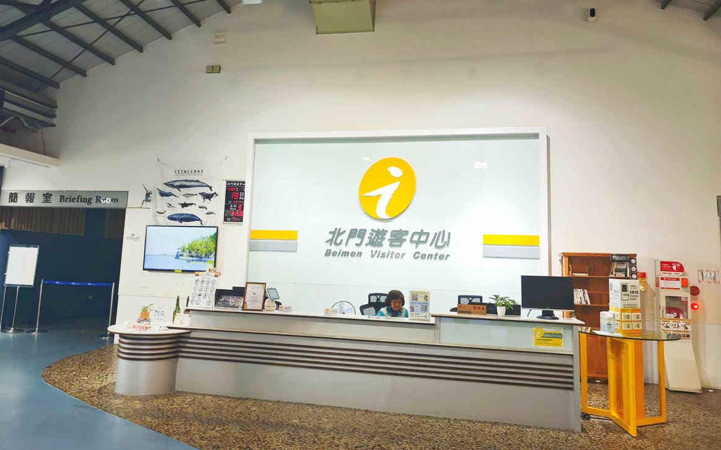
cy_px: 194
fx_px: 491
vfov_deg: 49.1
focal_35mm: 25
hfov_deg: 72.5
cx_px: 352
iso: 2000
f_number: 1.63
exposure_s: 1/360
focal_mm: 8.72
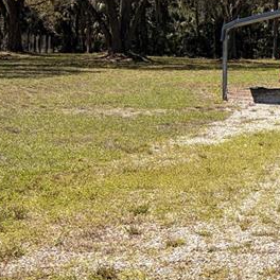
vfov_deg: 19.3
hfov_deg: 16.3
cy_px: 56
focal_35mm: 89
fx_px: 814
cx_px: 512
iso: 64
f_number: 1.6
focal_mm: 5.96
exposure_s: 1/3831
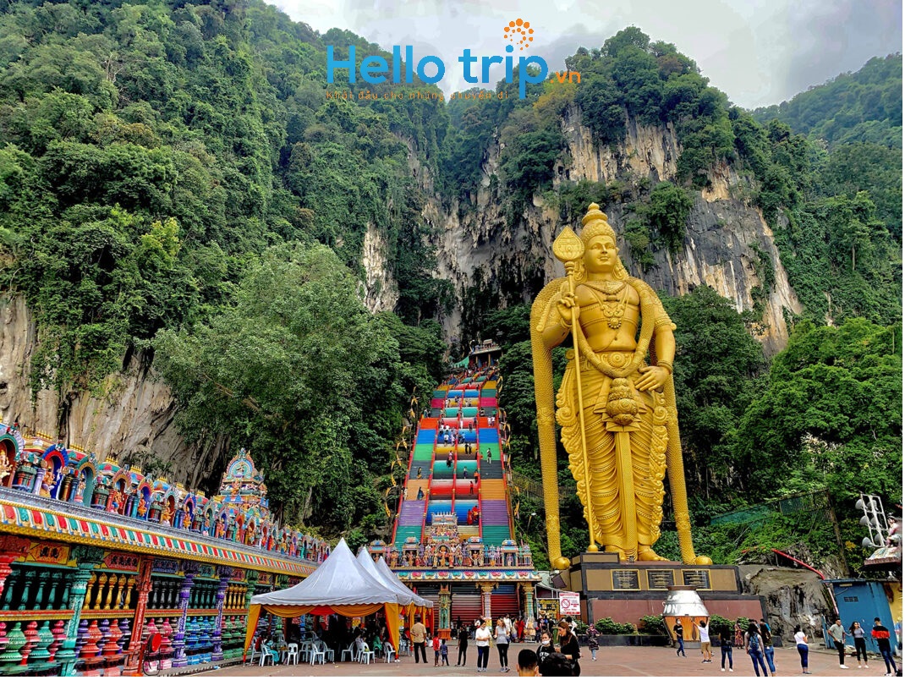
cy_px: 340
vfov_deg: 53.1
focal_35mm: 26
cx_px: 452
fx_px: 680
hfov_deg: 67.3
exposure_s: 1/433
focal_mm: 4.25
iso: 25
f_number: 1.8
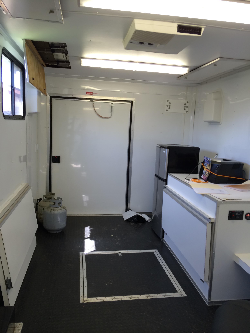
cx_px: 125
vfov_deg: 60.0
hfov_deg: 46.8
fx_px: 289
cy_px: 166
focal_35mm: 30
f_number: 2.2
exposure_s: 1/30
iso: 40
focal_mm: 4.12
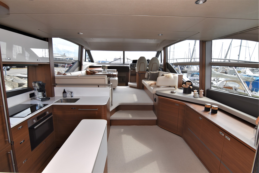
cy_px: 86
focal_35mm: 16
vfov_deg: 72.1
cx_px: 130
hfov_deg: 95.0
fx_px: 119
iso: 160
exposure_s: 1/125
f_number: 5.6
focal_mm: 11
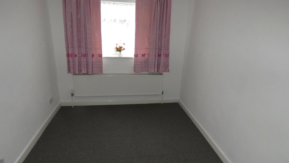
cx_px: 144
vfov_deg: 51.4
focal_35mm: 22
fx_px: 169
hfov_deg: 81.2
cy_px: 84
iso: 400
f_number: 2.8
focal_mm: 3.6
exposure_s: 1/125
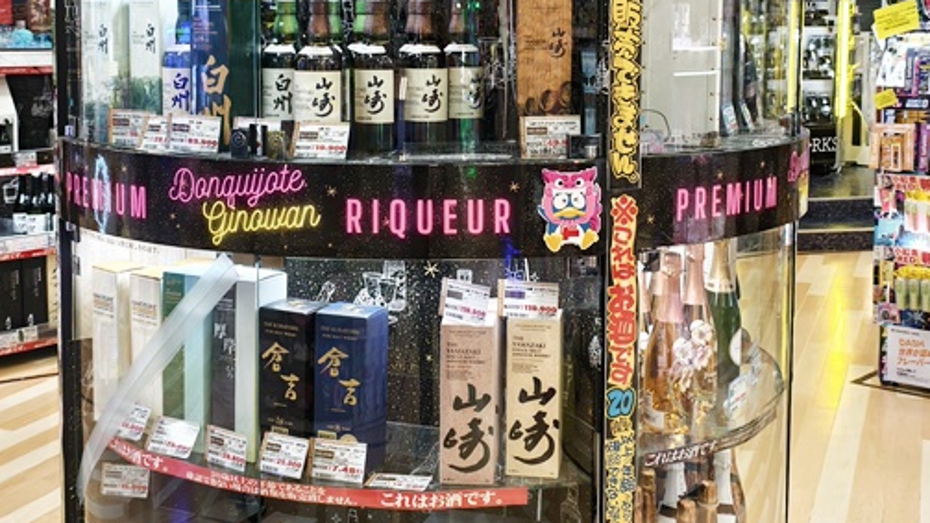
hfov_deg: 40.6
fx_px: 1258
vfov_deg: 23.3
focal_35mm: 51
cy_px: 135
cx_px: 434
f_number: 1.57
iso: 1496
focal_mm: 6.54
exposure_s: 1/987
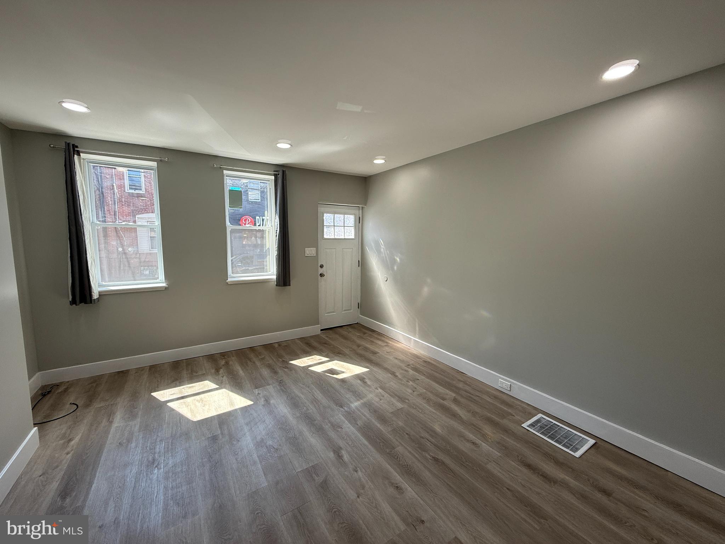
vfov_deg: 85.7
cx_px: 362
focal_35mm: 14
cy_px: 272
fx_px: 293
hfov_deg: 102.1
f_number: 2.2
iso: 64
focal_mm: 2.22
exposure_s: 1/146
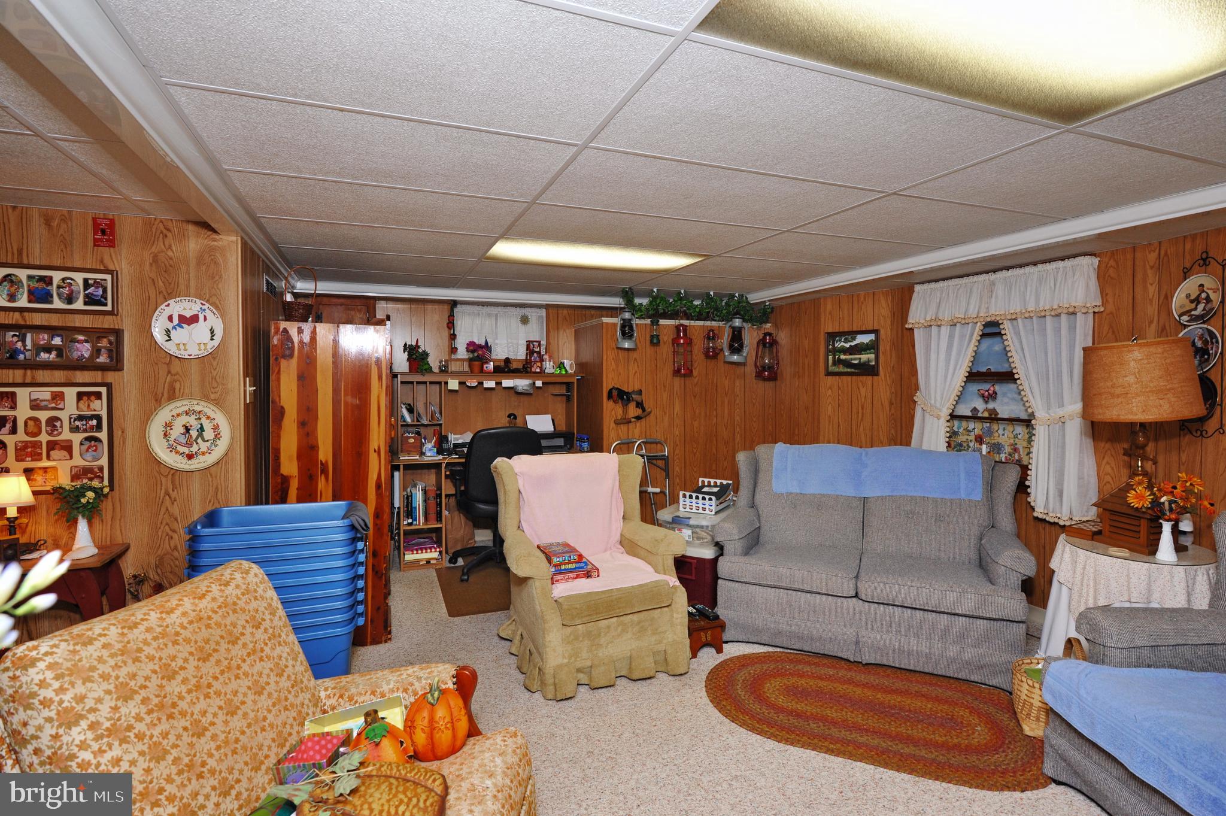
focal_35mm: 17
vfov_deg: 70.4
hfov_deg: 93.3
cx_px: 613
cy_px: 408
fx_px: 579
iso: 640
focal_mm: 17
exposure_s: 1/60
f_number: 6.3
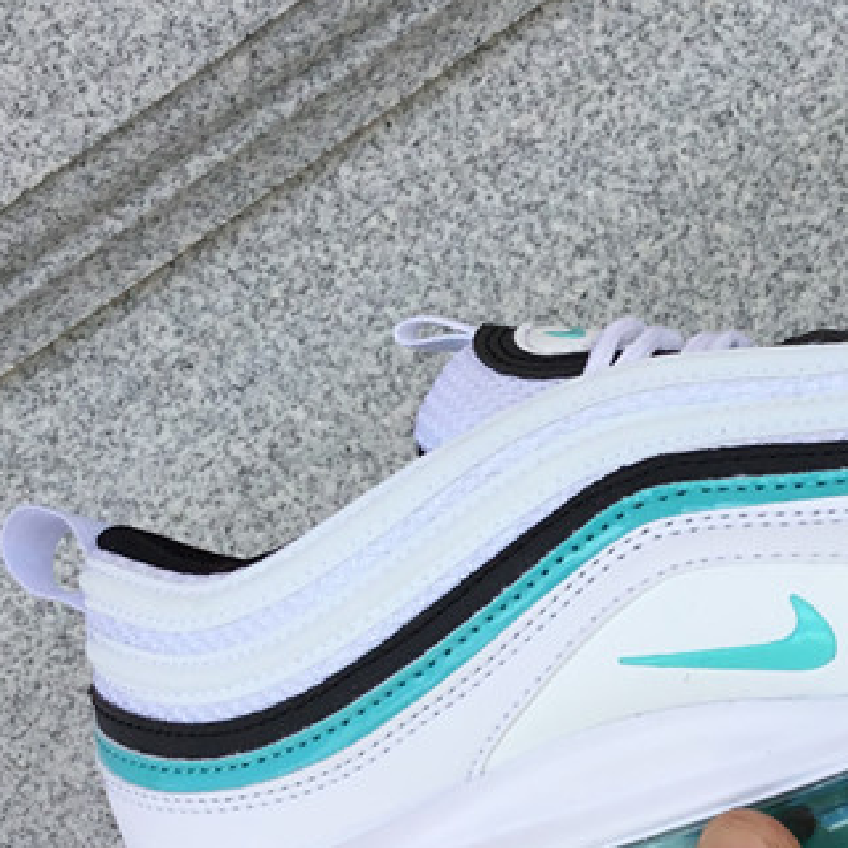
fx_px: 2134
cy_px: 584
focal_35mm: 77
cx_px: 755
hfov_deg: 22.0
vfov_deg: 22.4
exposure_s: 1/515
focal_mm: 3.3
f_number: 2.4
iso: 25
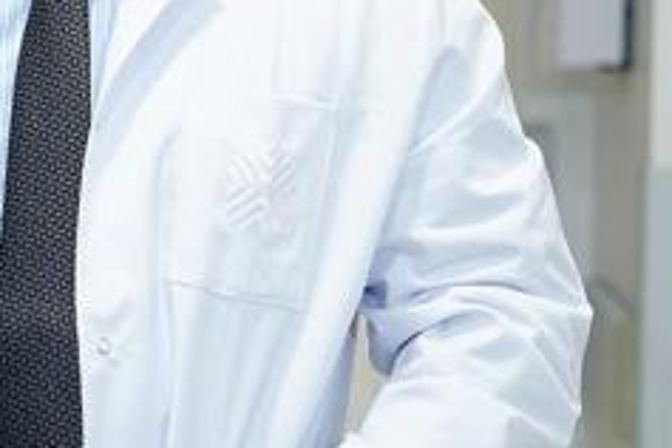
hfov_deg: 9.0
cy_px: 67
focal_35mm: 227
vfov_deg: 6.0
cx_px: 3
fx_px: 4237
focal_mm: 70
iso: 400
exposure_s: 1/60
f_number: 2.8
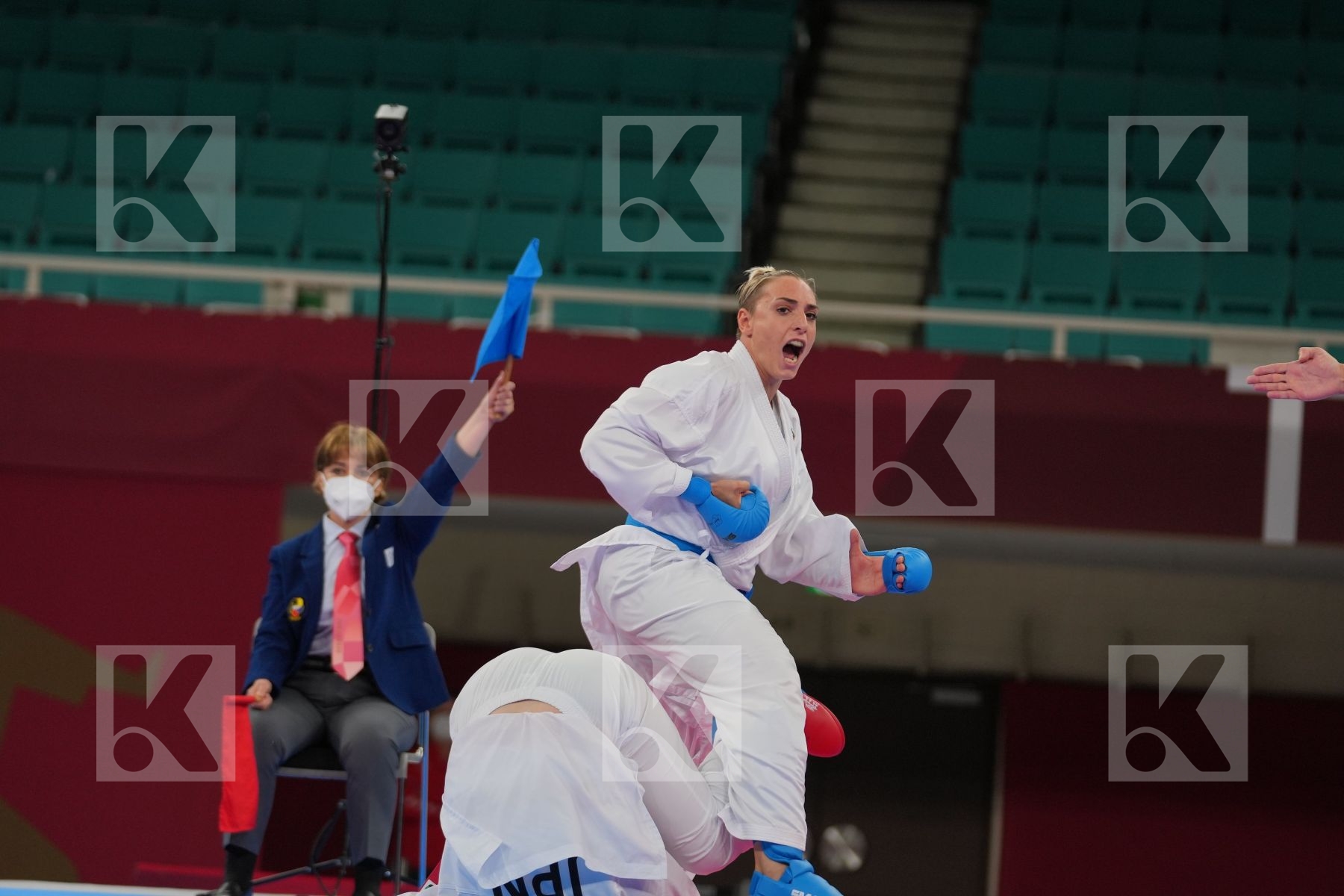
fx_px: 7429
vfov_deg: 6.9
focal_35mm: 199
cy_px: 448
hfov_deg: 10.3
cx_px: 672
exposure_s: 1/1000
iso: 500
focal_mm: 133
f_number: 2.8
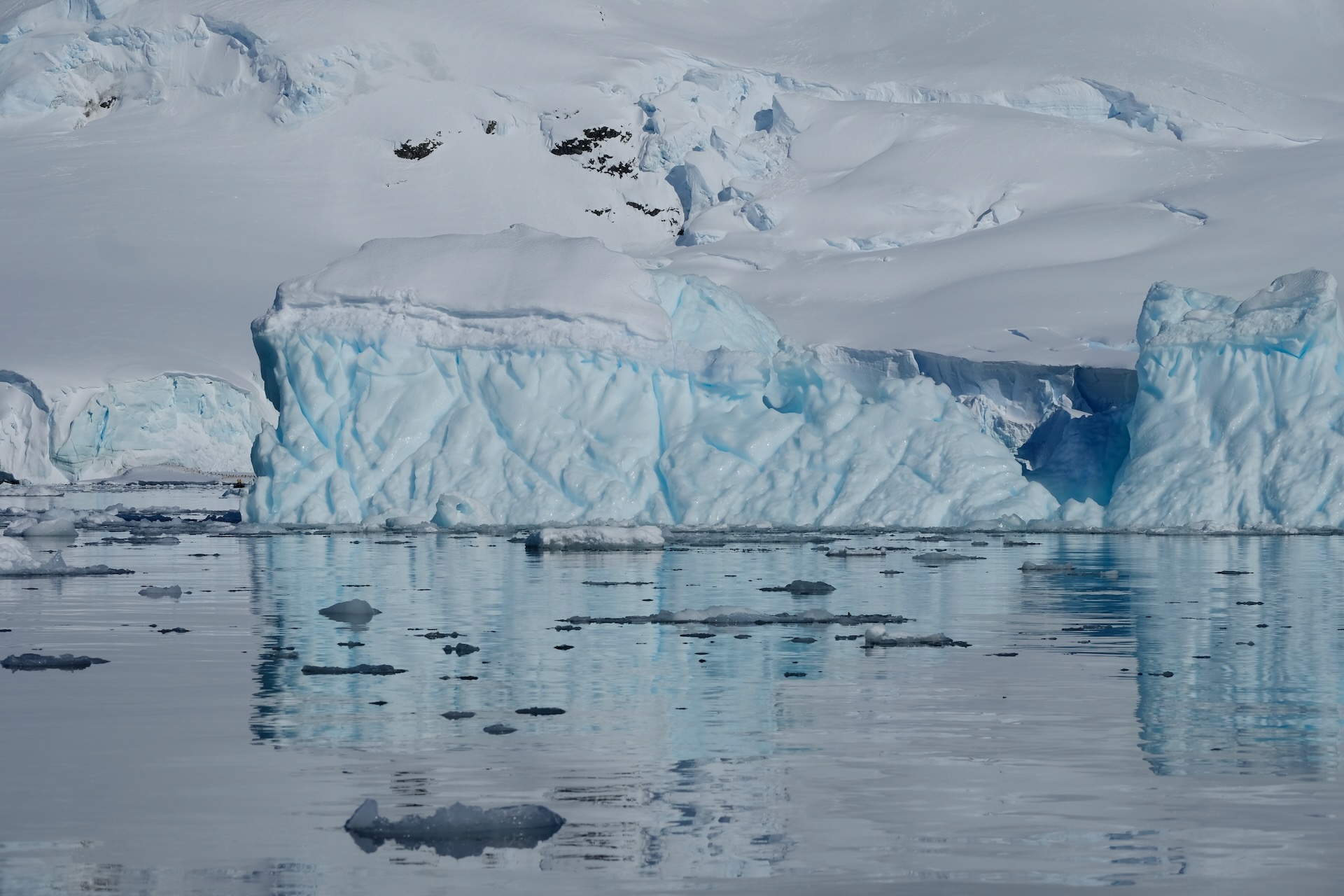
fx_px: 3920
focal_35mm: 105
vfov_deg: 13.0
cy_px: 448
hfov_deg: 19.5
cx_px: 672
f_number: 10
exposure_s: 1/2000
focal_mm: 70
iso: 200
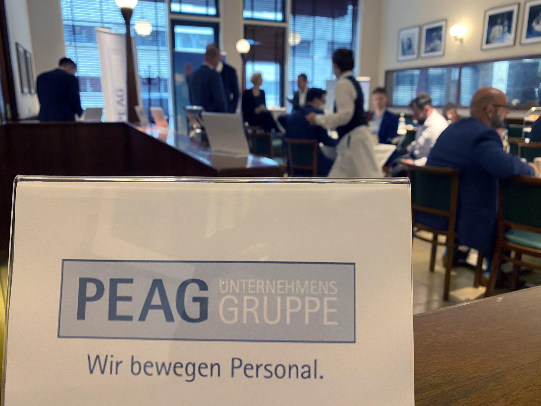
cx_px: 270
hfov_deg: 67.3
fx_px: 406
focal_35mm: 26
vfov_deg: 53.1
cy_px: 203
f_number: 1.8
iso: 400
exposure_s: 1/50
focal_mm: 4.25
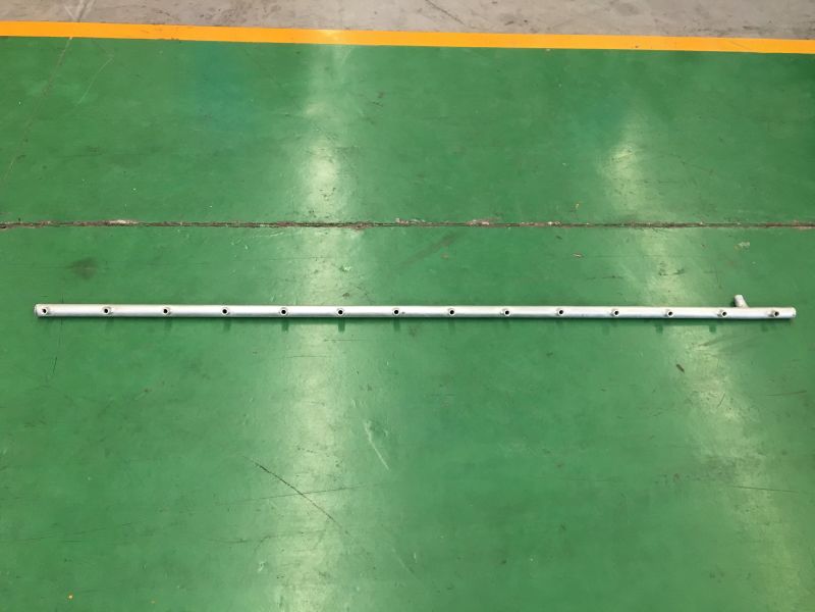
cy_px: 306
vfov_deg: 48.2
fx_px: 683
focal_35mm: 29
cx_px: 408
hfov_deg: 61.7
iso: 50
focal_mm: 4.15
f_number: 2.2
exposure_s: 1/33
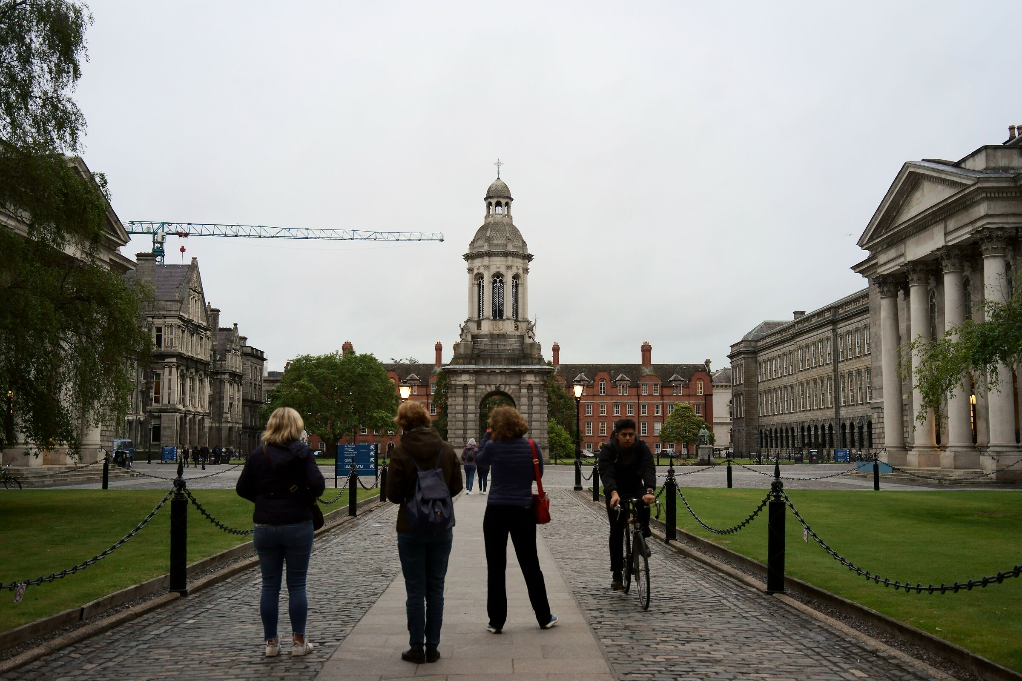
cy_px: 340
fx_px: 994
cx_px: 511
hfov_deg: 54.4
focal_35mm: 35
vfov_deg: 37.9
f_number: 5.6
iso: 800
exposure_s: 1/125
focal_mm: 35
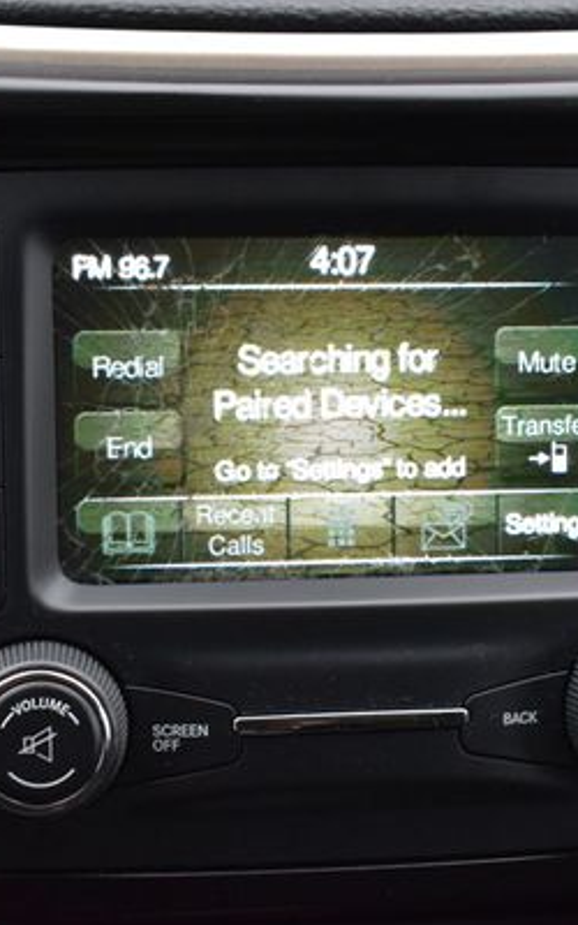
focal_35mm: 93
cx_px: 414
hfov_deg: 14.0
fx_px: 2344
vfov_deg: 22.3
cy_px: 488
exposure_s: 1/15
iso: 1250
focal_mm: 38
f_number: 6.3
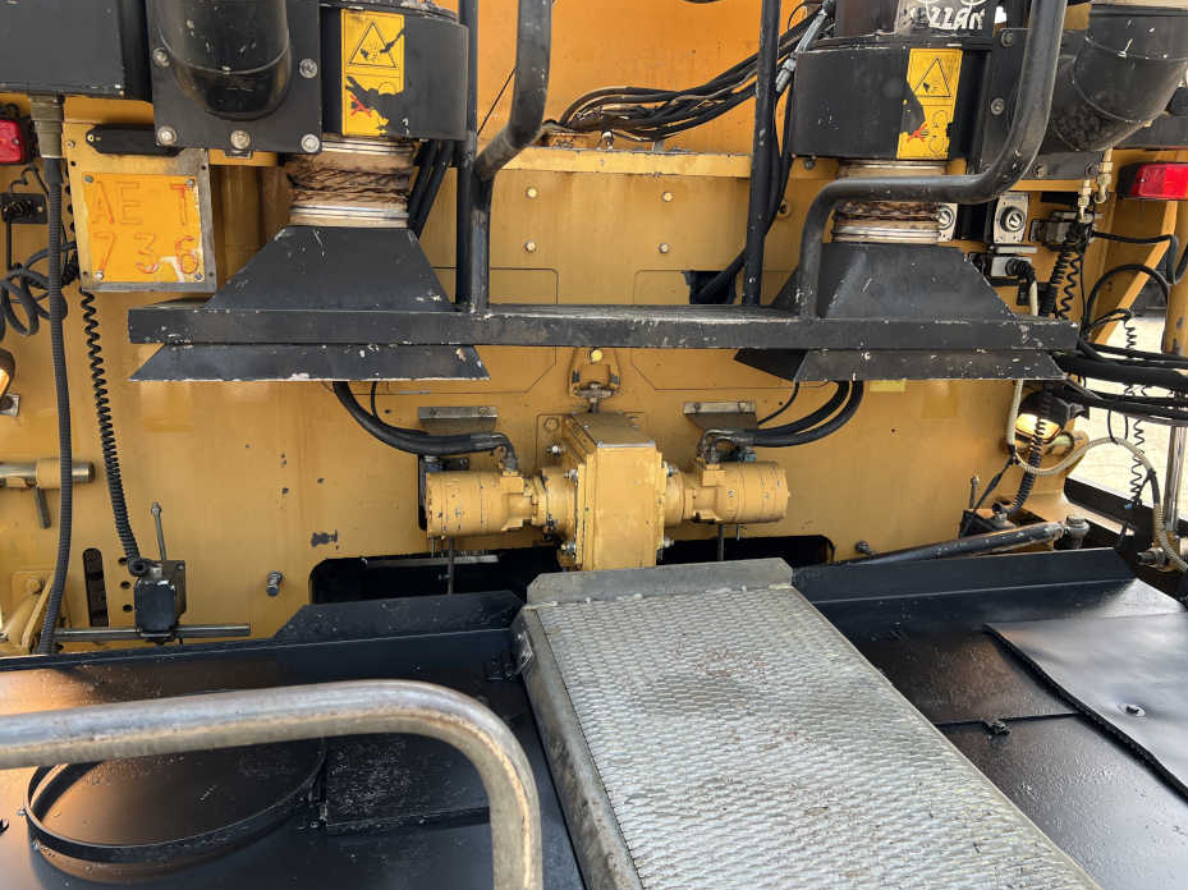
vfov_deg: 49.7
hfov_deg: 63.4
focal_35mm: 28
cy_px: 446
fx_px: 961
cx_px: 568
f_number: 1.5
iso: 50
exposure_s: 1/383
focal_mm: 5.7
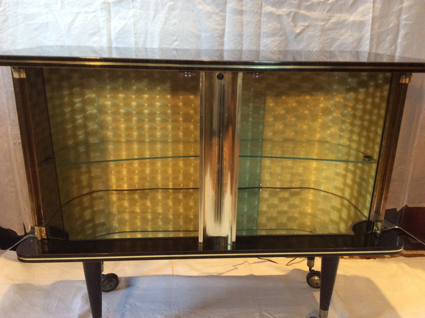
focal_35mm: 32
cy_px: 159
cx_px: 212
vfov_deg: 44.1
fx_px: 392
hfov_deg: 56.9
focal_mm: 3.3
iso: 160
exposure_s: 1/25
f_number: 2.4
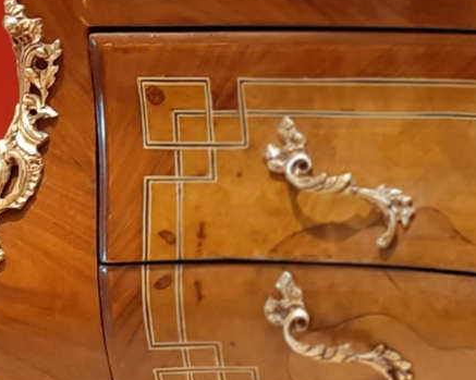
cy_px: 280
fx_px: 1309
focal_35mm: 93
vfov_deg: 16.4
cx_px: 613
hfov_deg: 19.1
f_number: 1.7
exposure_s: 1/24
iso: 80
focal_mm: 3.9
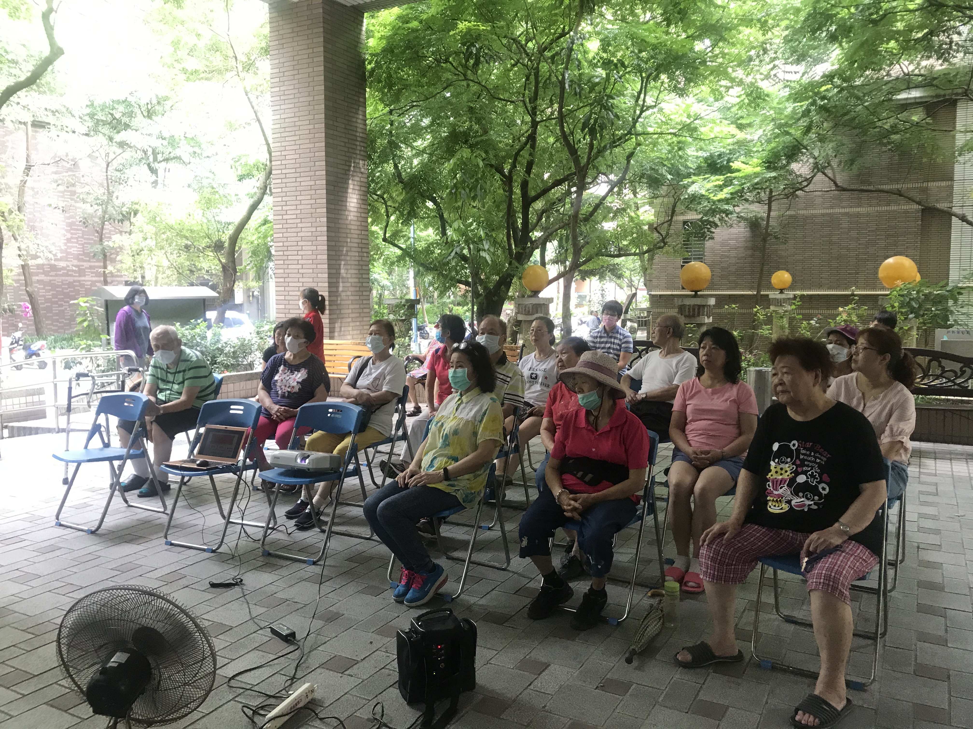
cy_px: 364
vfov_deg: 49.7
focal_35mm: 28
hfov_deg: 63.4
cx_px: 486
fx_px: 787
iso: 32
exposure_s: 1/30
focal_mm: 3.99
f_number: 1.8
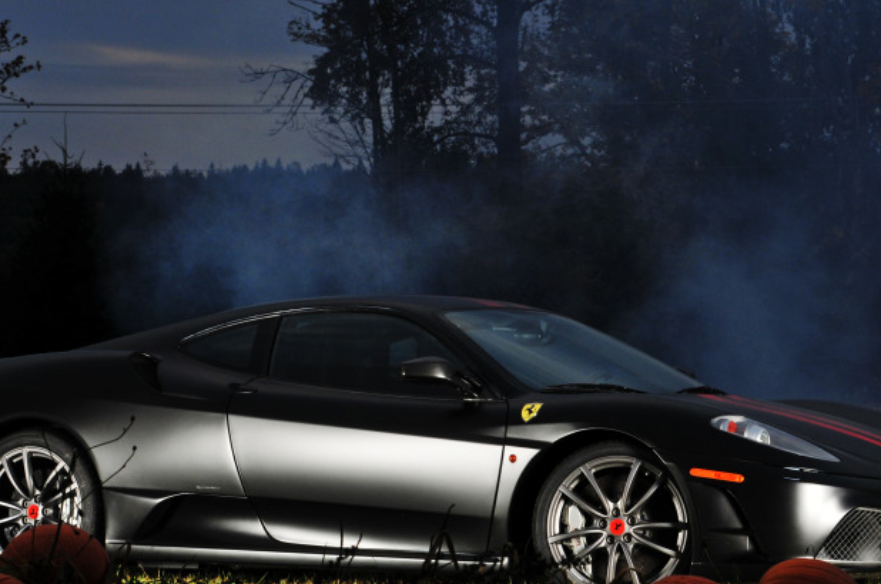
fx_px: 4251
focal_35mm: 174
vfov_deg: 7.9
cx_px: 372
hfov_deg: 11.8
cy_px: 447
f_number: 11
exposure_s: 1/100
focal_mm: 70
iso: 250
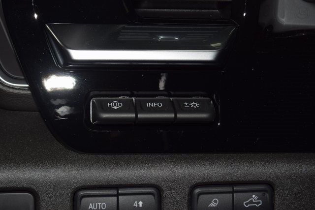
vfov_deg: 18.9
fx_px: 630
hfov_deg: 28.1
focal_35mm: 72
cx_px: 158
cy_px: 105
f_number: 8
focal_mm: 48
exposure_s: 1/60
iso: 100
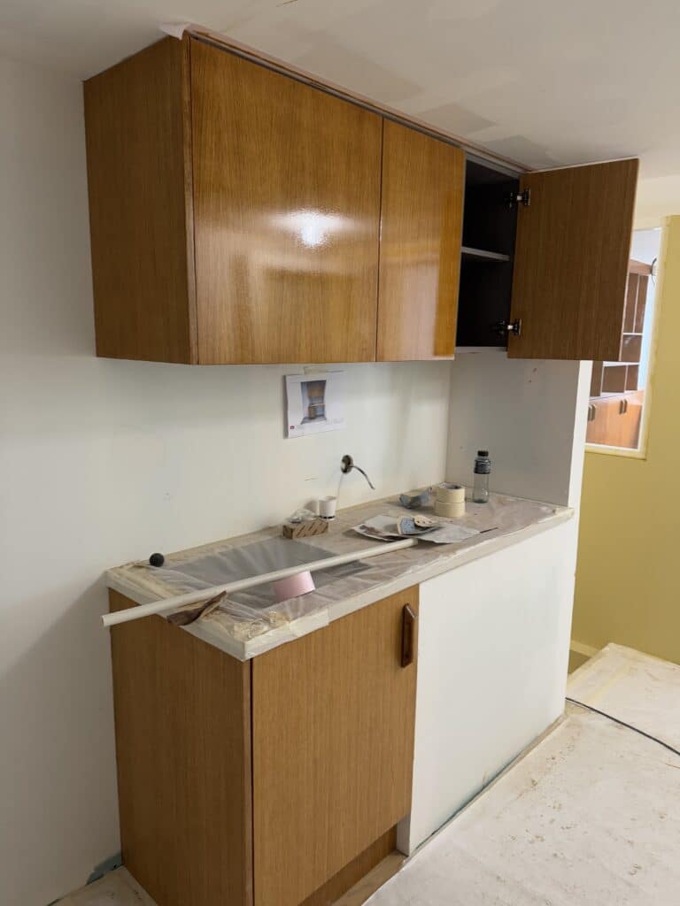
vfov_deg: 71.6
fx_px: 629
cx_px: 340
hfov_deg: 56.8
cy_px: 453
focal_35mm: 24
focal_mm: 6.76
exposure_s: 1/50
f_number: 1.78
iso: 320
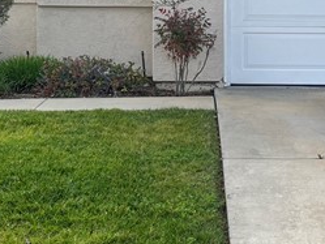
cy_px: 77
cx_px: 211
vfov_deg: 13.8
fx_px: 1005
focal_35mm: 107
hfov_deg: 18.3
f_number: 1.6
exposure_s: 1/561
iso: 50
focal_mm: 5.1
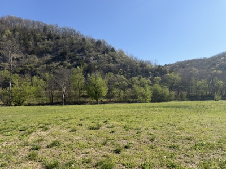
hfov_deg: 71.6
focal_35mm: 24
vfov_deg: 56.8
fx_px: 157
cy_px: 84
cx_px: 113
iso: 80
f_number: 1.78
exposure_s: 1/4167
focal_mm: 6.76
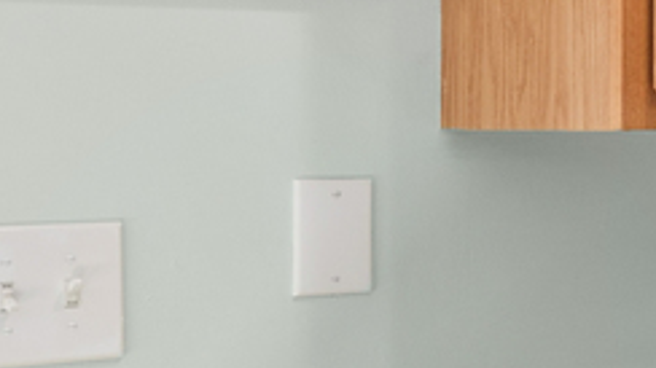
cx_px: 1968
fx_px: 2052
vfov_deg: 10.2
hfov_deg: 11.2
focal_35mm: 118
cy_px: 46
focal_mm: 17
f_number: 11
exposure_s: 1/25
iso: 200
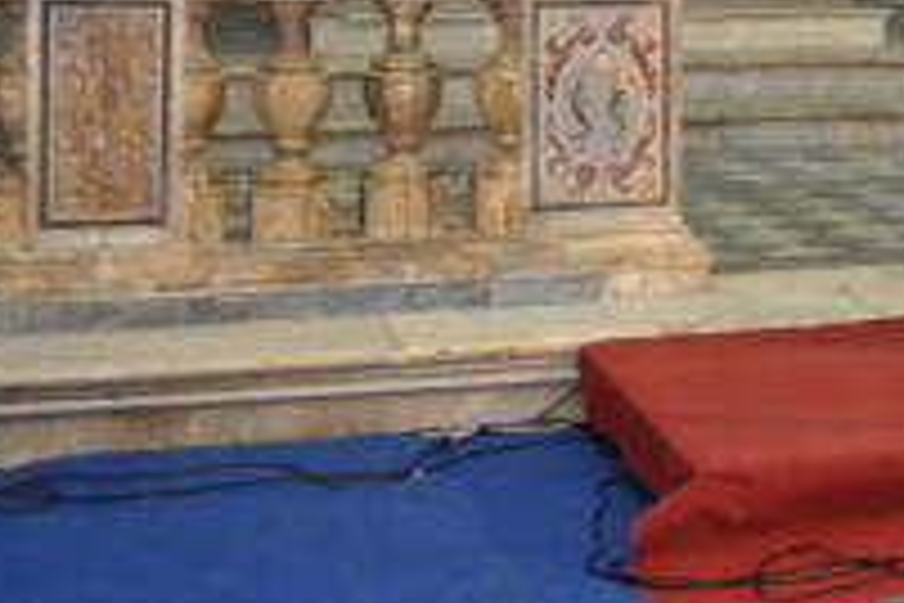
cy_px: -58
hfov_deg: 27.9
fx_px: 1682
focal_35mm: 67
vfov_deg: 19.5
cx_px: 949
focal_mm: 18
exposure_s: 1/8
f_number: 3.5
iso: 400
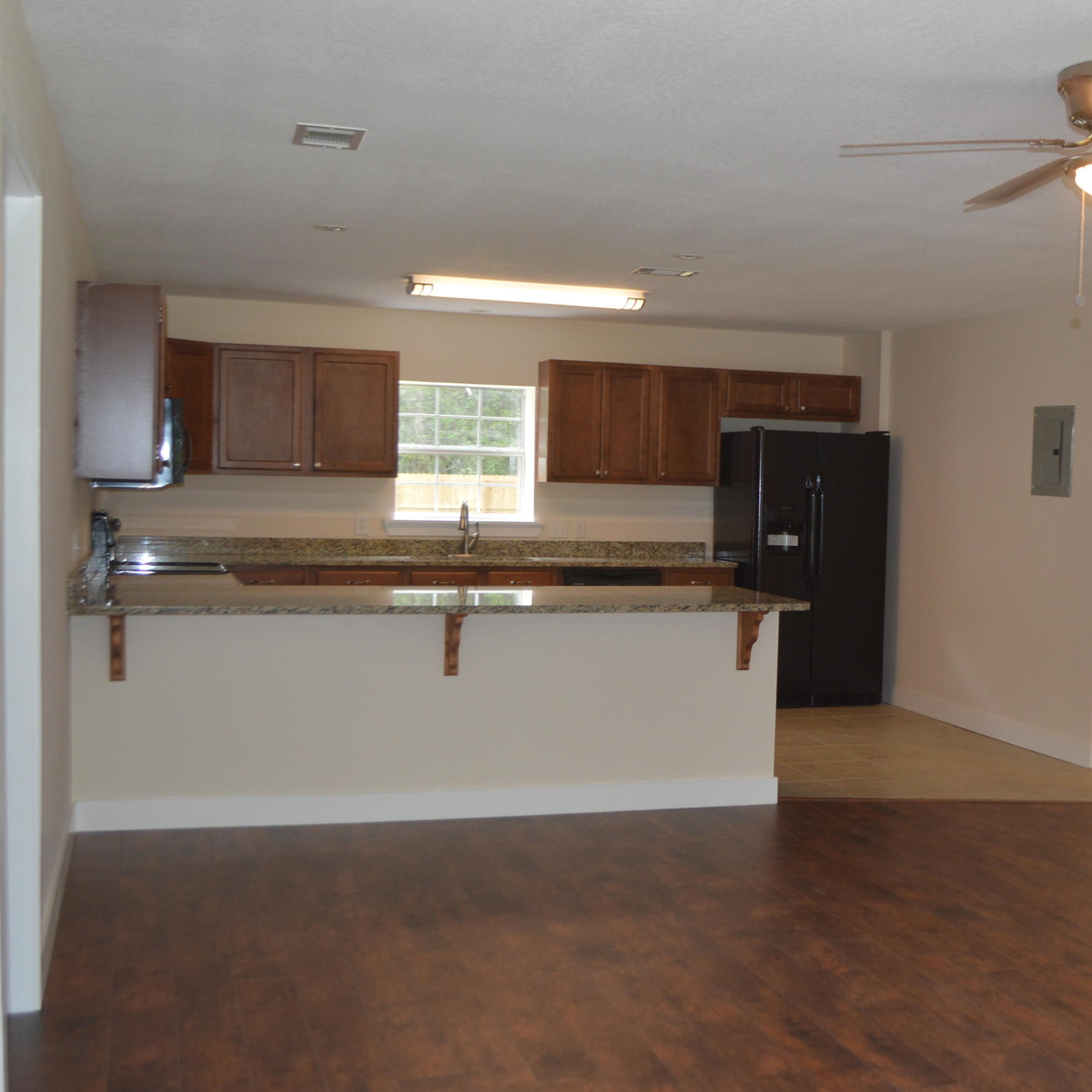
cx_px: 783
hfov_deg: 38.4
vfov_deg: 39.2
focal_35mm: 43
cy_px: 554
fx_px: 1535
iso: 400
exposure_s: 1/80
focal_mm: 22
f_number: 4
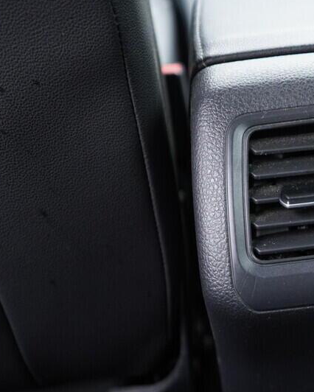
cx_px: 366
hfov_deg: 21.9
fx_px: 755
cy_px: 236
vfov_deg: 29.1
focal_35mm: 65
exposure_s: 1/40
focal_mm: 24
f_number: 2.8
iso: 640
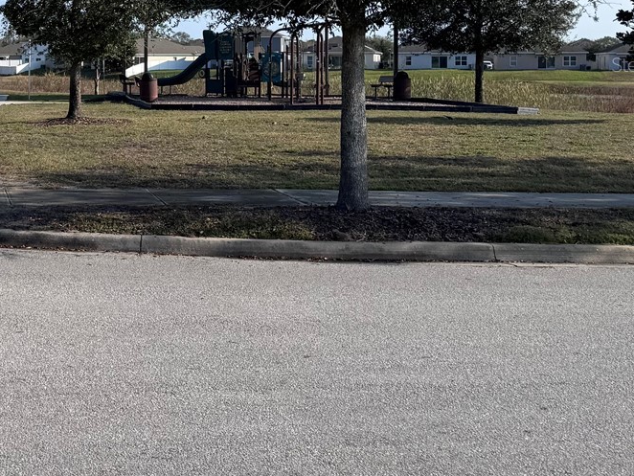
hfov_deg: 29.8
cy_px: 64
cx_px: -64
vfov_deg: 24.6
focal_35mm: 58
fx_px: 1063
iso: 80
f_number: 1.78
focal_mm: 6.76
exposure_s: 1/4310
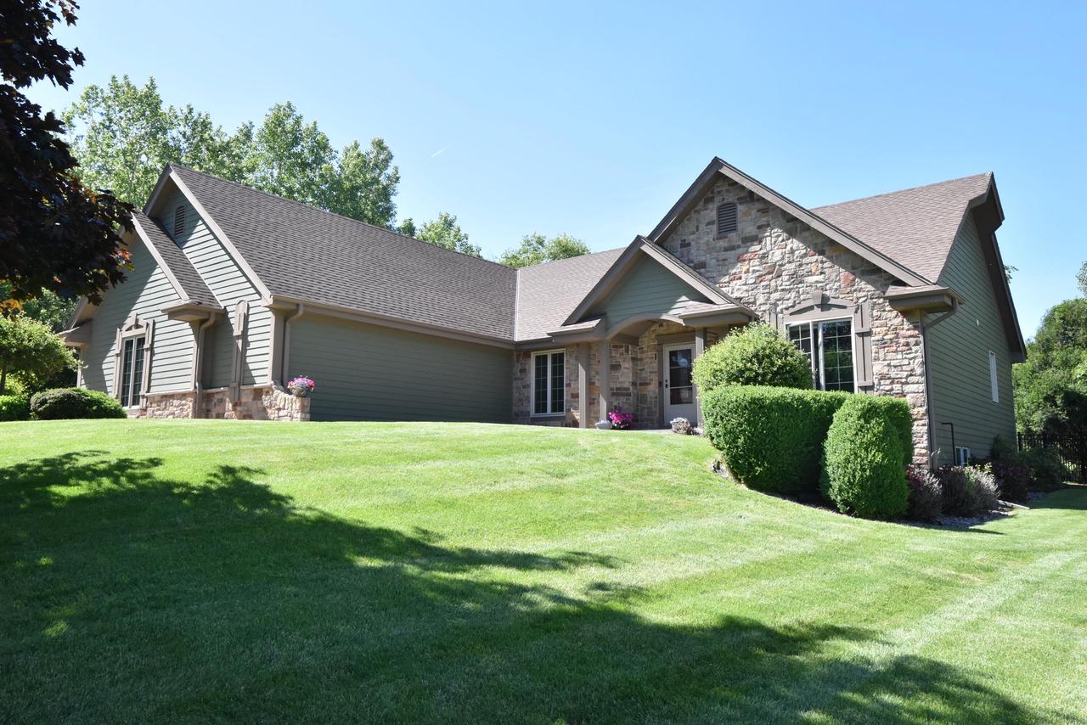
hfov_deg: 70.4
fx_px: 770
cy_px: 362
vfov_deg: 50.4
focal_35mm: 26
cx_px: 544
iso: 800
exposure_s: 1/400
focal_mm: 17
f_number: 10
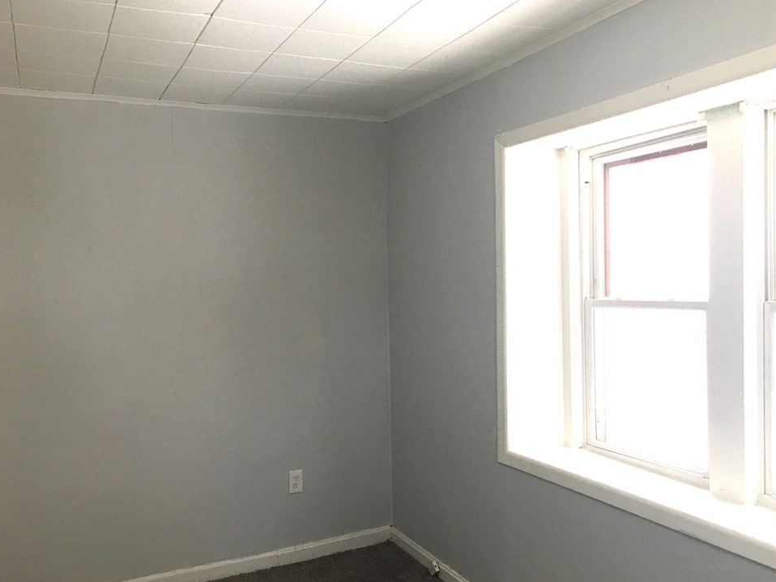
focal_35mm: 31
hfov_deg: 58.4
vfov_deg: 45.4
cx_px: 396
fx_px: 695
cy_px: 305
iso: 32
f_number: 2.2
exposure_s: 1/30
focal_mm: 4.15
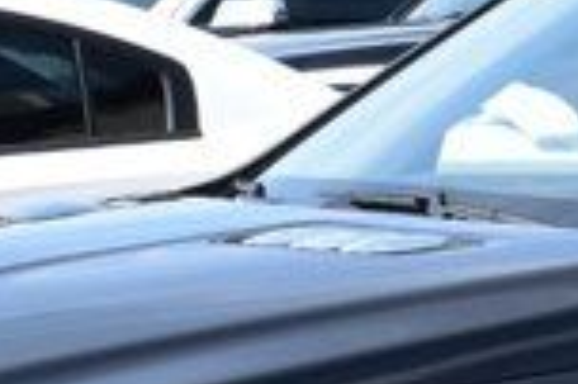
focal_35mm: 384
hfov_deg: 5.3
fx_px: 6159
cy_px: 418
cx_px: 1080
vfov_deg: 3.6
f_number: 11
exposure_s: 1/320
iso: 400
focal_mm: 38
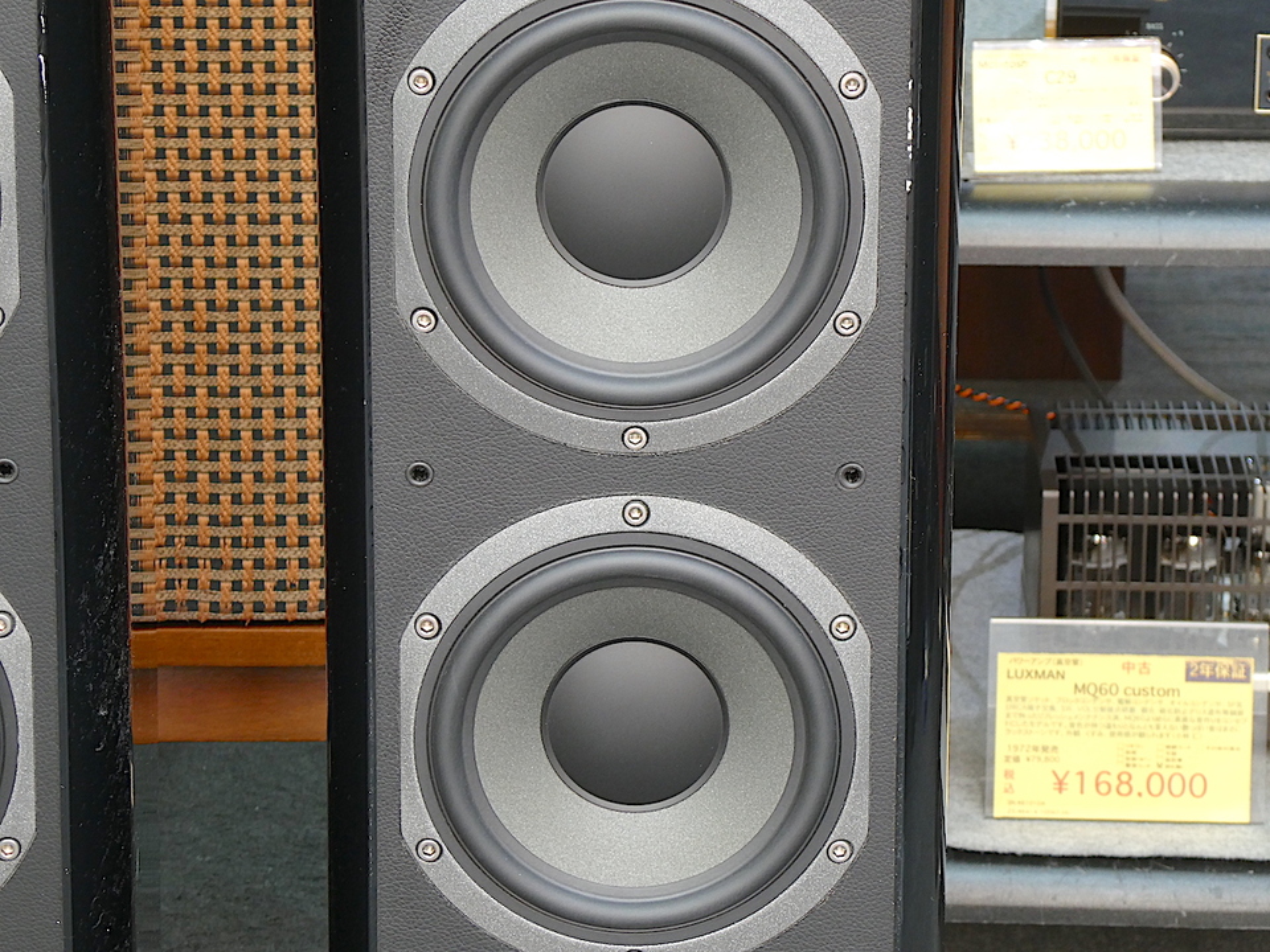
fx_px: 4953
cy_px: 476
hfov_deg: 14.6
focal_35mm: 135
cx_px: 635
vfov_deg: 11.0
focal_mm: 24.2
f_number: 5.3
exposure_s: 1/4
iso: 200
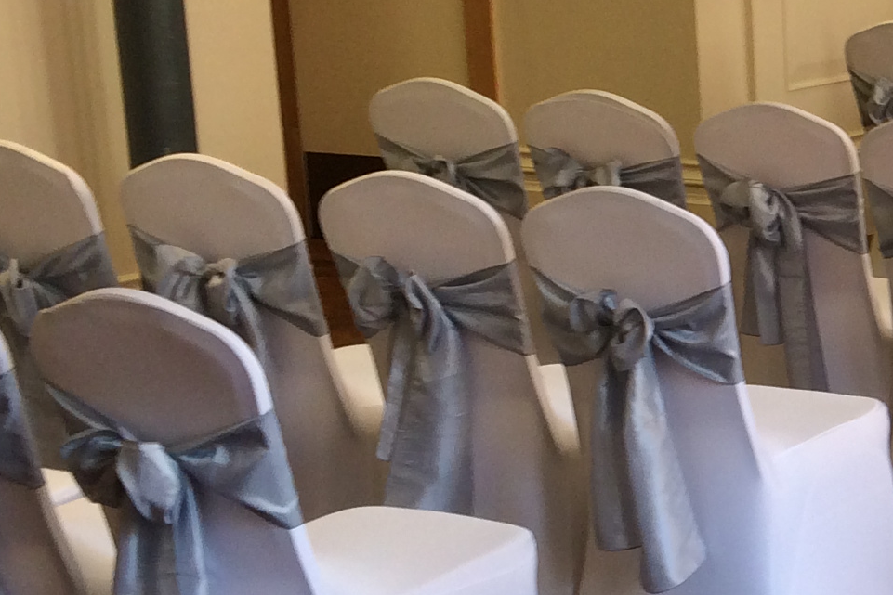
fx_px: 2630
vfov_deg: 12.9
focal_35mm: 106
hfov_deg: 17.1
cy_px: 367
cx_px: 1406
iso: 50
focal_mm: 4.12
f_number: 2.2
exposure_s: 1/30
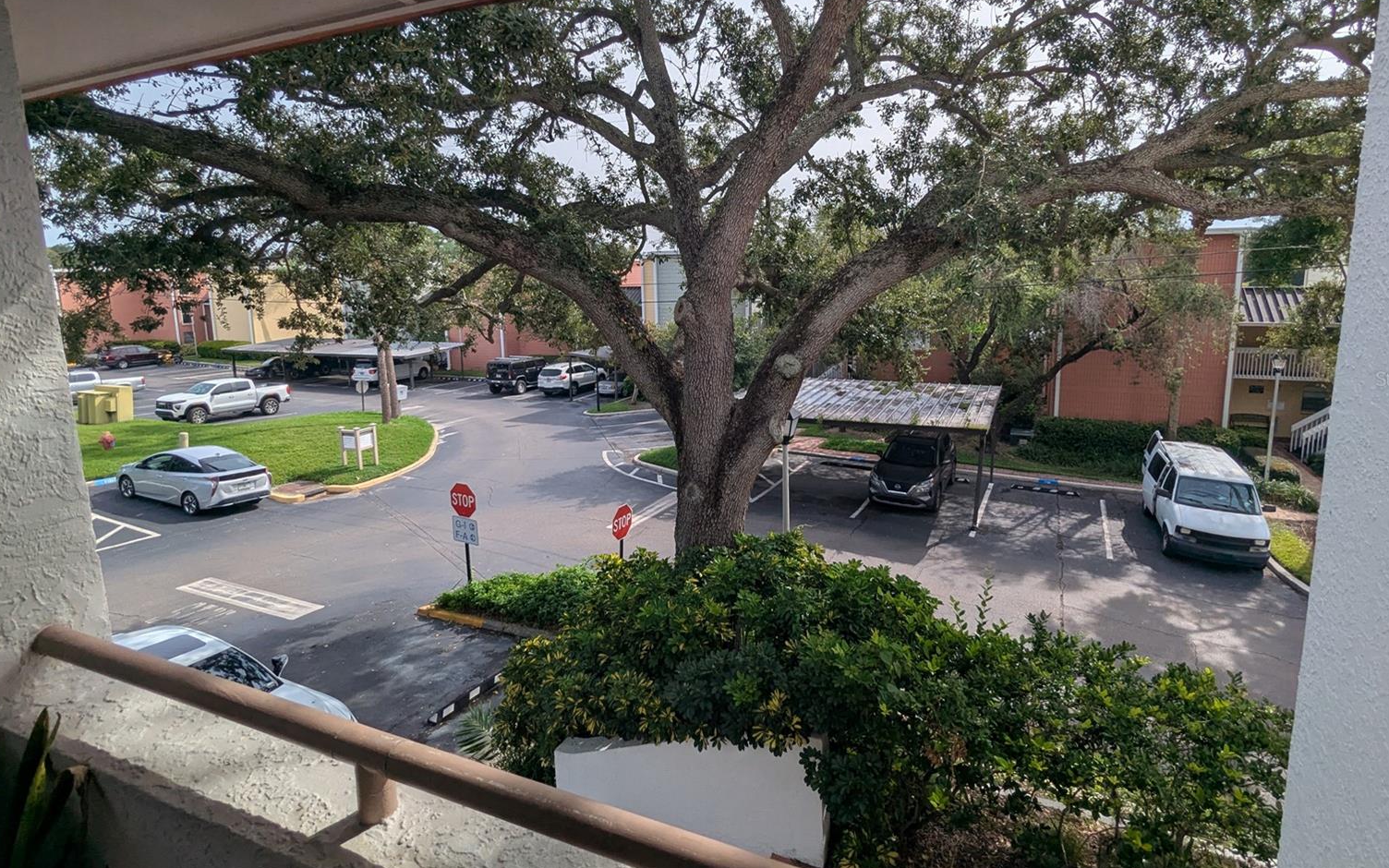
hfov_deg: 91.0
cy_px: 379
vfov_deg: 64.8
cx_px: 727
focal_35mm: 18
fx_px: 681
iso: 50
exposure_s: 1/1499
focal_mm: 2.35
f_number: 2.2
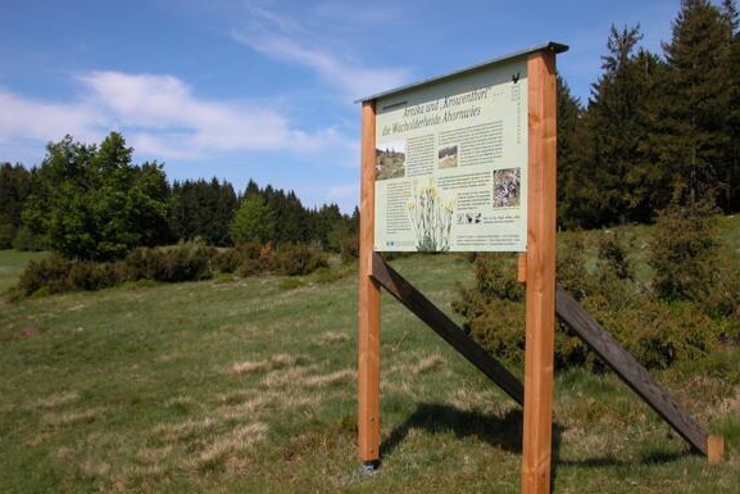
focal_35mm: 37
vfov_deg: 35.9
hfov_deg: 51.9
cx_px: 369
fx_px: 761
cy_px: 264
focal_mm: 8.9
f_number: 5.6
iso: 100
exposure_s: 1/671
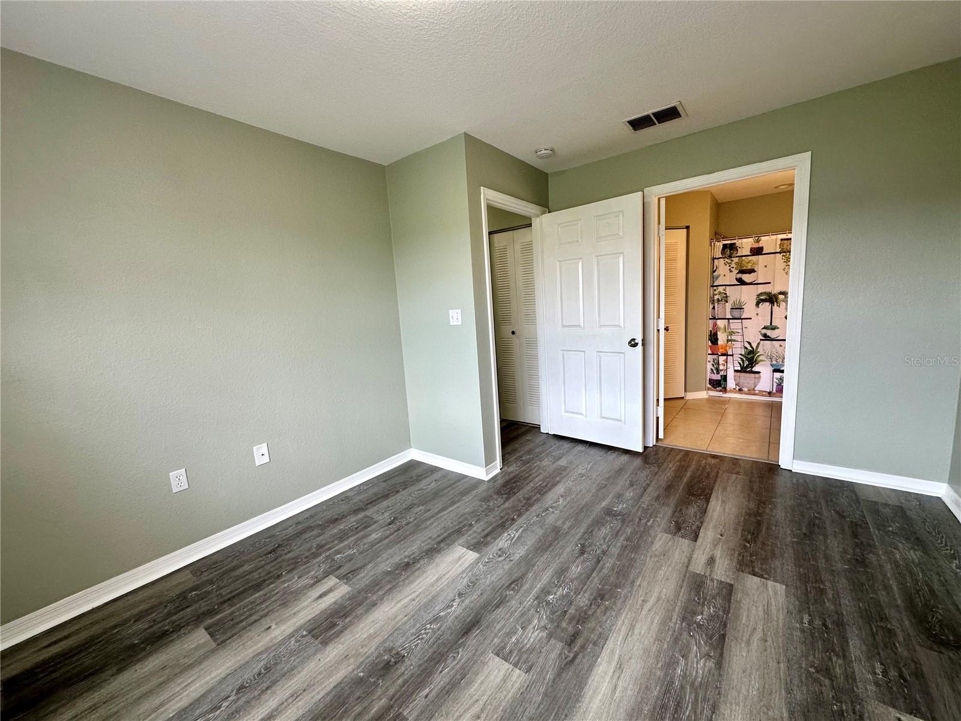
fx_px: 389
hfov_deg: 102.1
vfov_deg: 85.7
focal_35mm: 14
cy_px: 360
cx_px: 480
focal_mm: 2.22
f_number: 2.2
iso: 100
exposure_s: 1/120
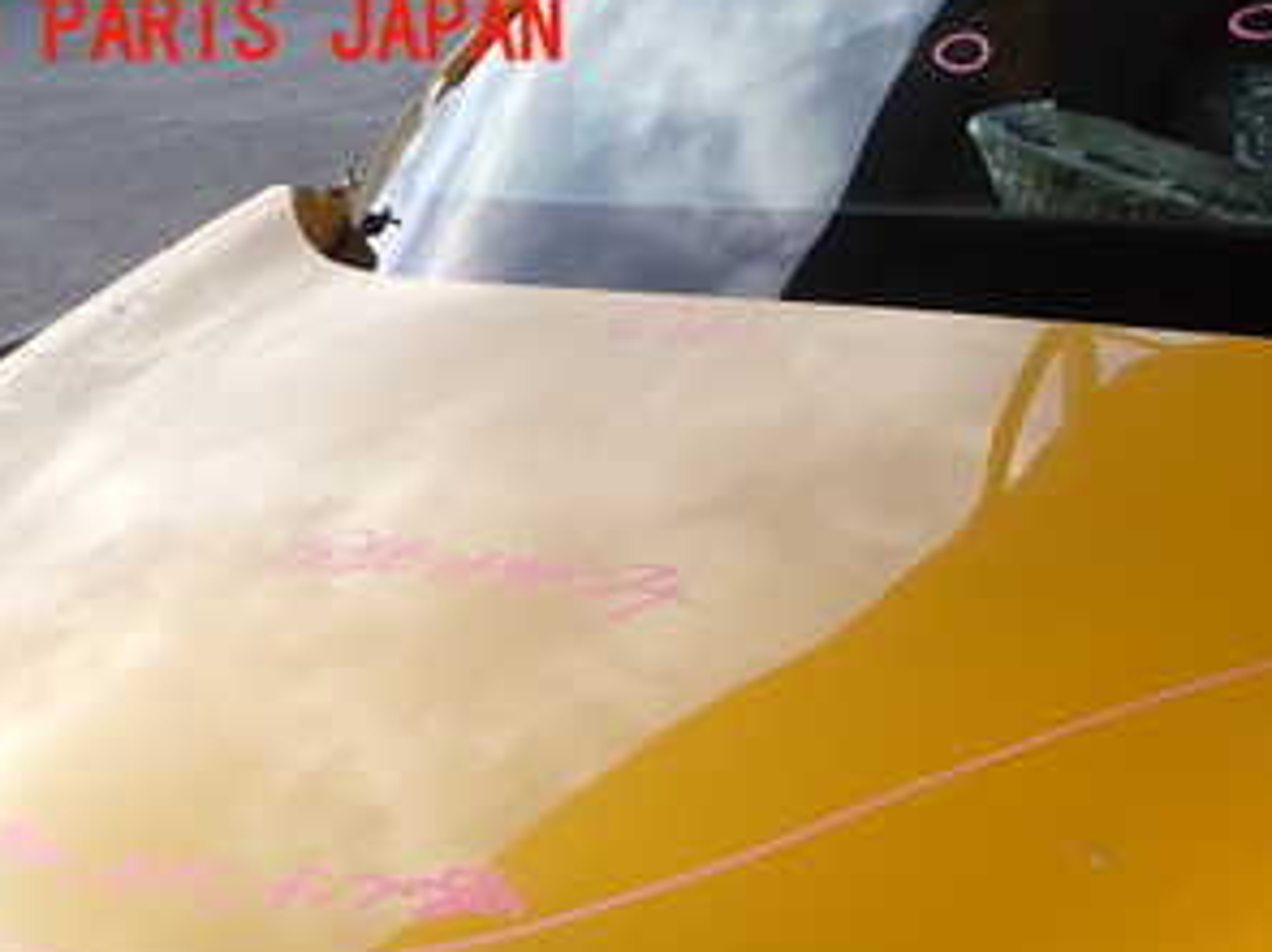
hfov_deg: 30.7
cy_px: 948
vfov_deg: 23.1
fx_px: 2241
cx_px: 1074
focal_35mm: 61
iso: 100
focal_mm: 5.4
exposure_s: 1/320
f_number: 3.2
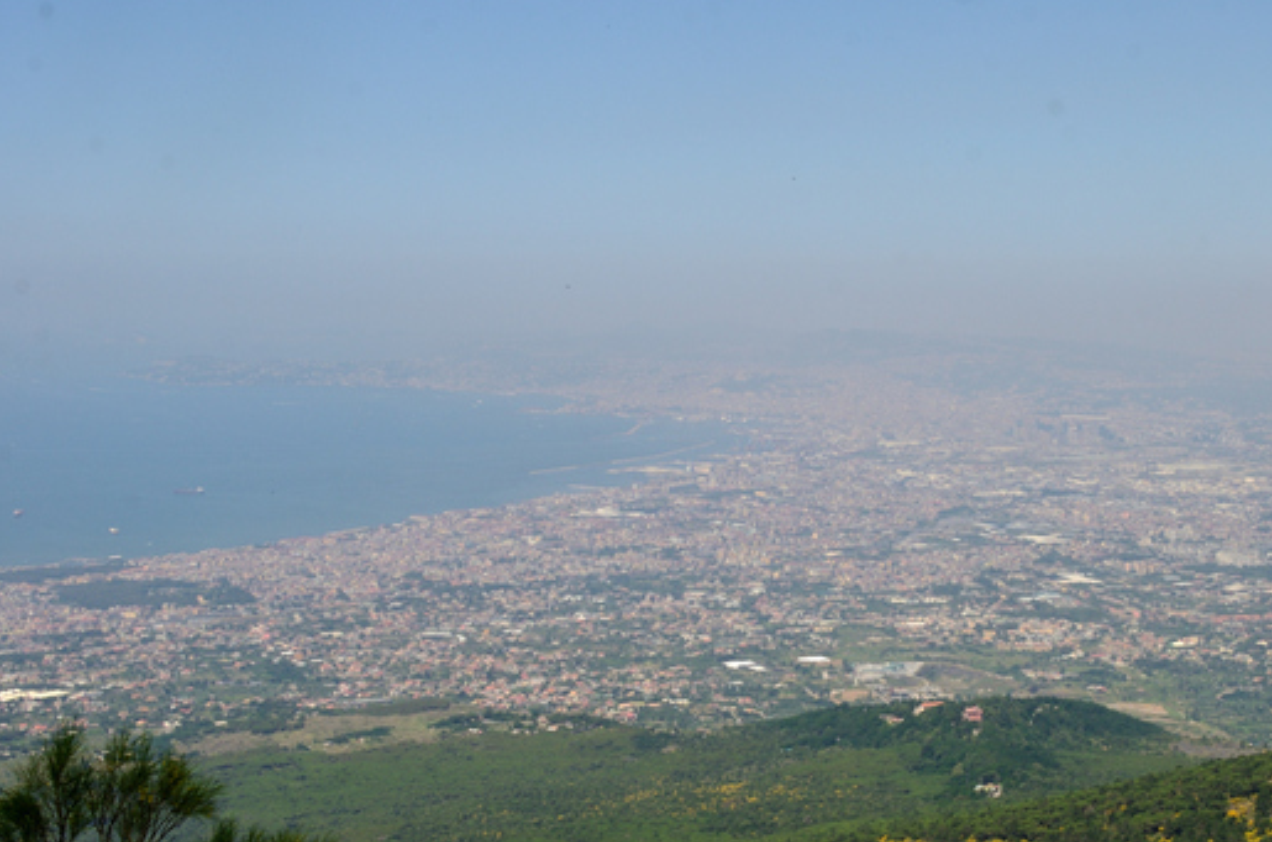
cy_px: 495
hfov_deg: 37.4
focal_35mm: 53
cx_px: 795
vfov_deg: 25.4
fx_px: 1869
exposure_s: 1/200
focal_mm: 26
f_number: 14
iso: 100
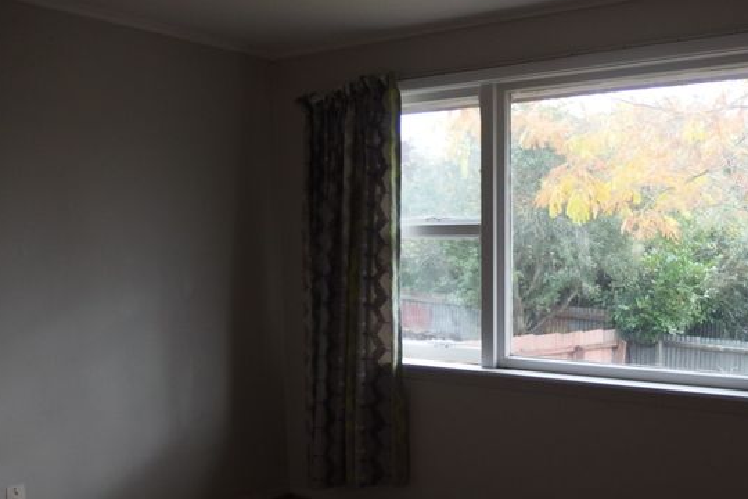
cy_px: 333
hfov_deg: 50.6
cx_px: 522
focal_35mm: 37
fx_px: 769
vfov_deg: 35.6
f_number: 1.8
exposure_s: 1/125
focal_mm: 4.7
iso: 200
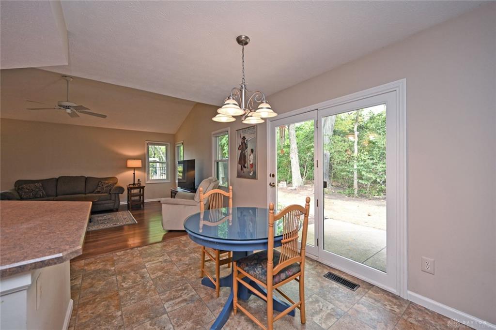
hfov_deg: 104.3
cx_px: 248
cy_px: 165
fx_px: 193
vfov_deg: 81.2
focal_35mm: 14
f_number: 4
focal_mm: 14
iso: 250
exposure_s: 1/60
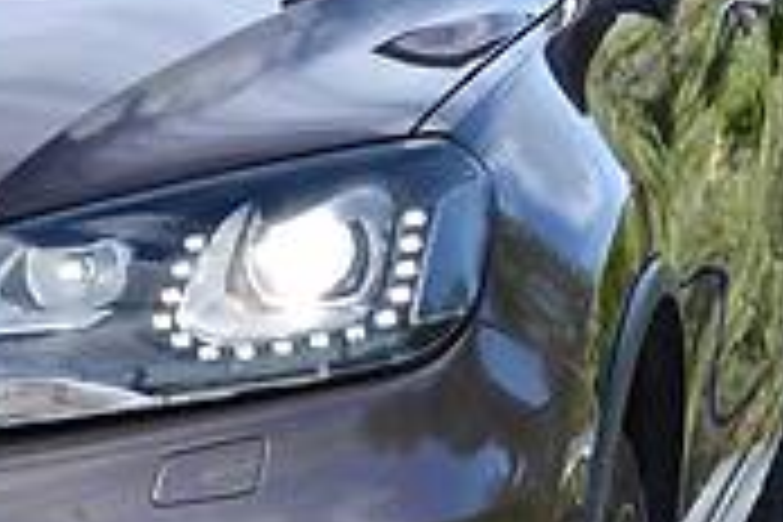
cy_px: 335
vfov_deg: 7.1
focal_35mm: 193
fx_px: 4197
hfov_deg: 10.2
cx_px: -495
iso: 100
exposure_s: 1/125
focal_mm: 28
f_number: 7.1
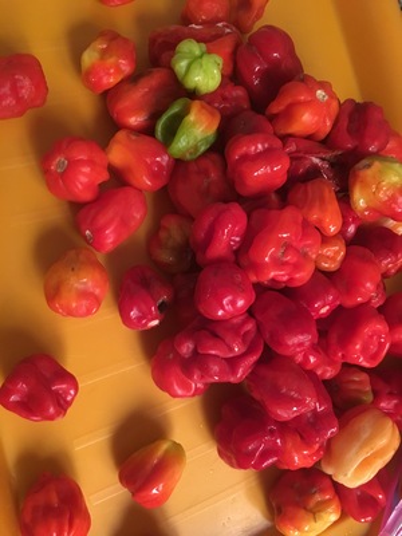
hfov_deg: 48.2
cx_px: 201
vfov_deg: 61.7
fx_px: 449
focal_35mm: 29
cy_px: 268
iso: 400
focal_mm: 4.15
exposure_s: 1/17
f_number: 2.2
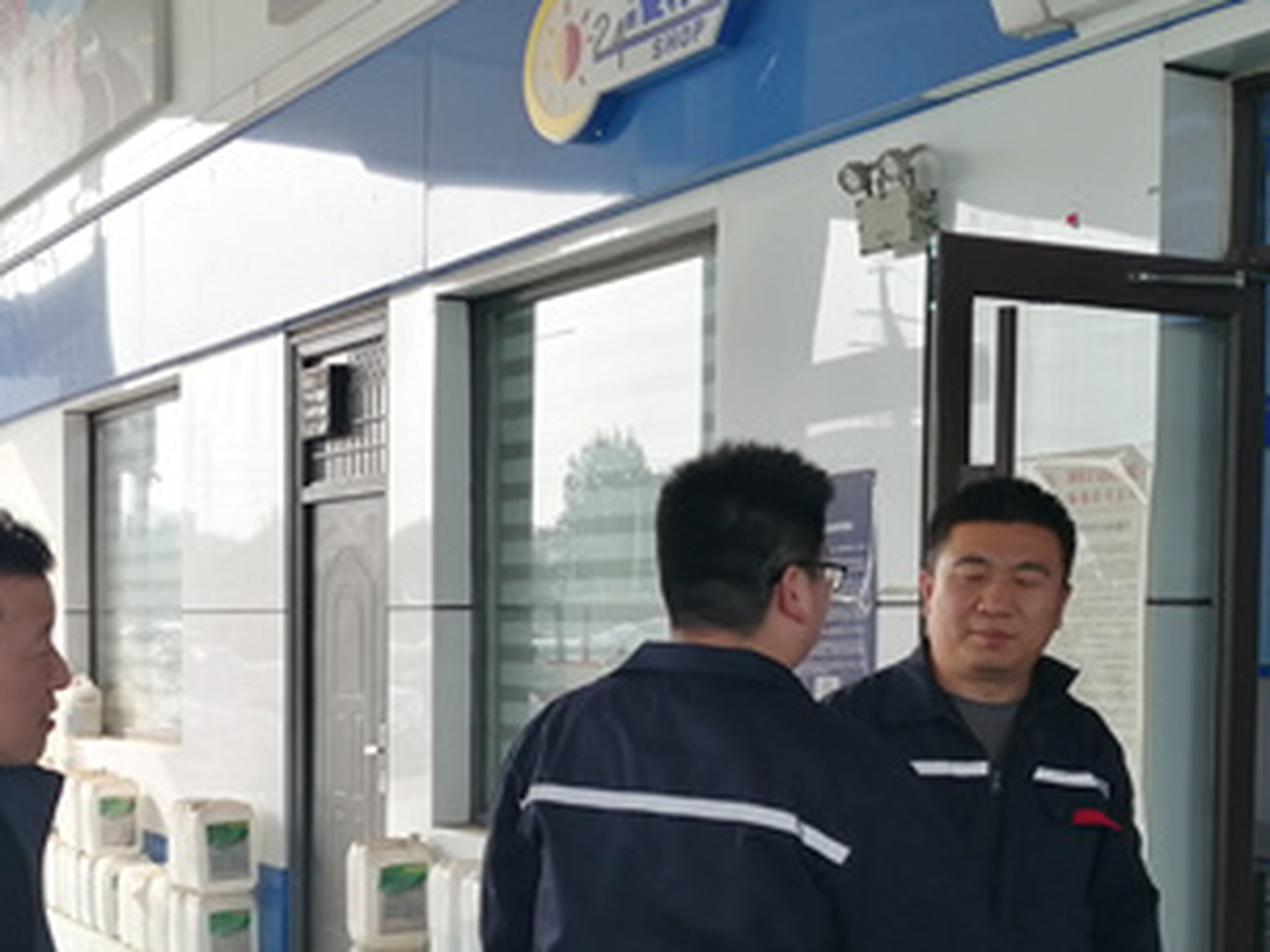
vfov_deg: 27.5
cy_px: 757
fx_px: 1908
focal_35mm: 52
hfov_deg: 36.4
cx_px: 402
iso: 50
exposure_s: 1/188
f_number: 1.8
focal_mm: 3.62
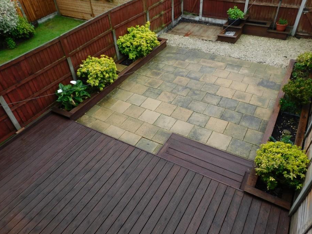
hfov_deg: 67.3
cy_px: 123
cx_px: 157
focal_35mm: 26
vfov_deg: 53.0
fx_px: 234
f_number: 3
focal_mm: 4
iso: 125
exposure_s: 1/320
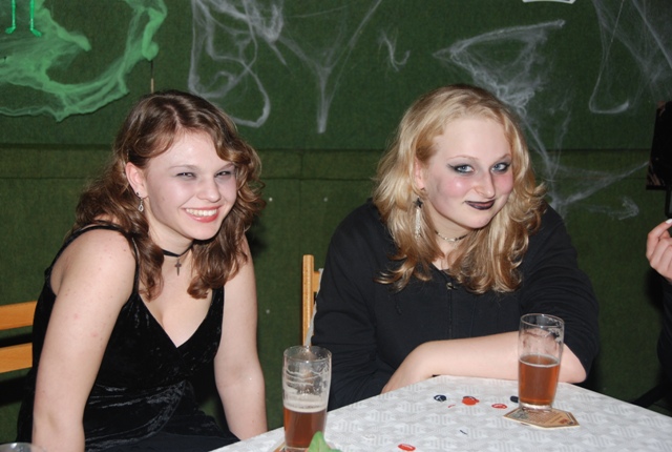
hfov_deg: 29.2
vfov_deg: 19.8
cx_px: 336
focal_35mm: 69
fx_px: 1291
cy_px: 226
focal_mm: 46
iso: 200
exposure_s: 1/60
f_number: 4.8
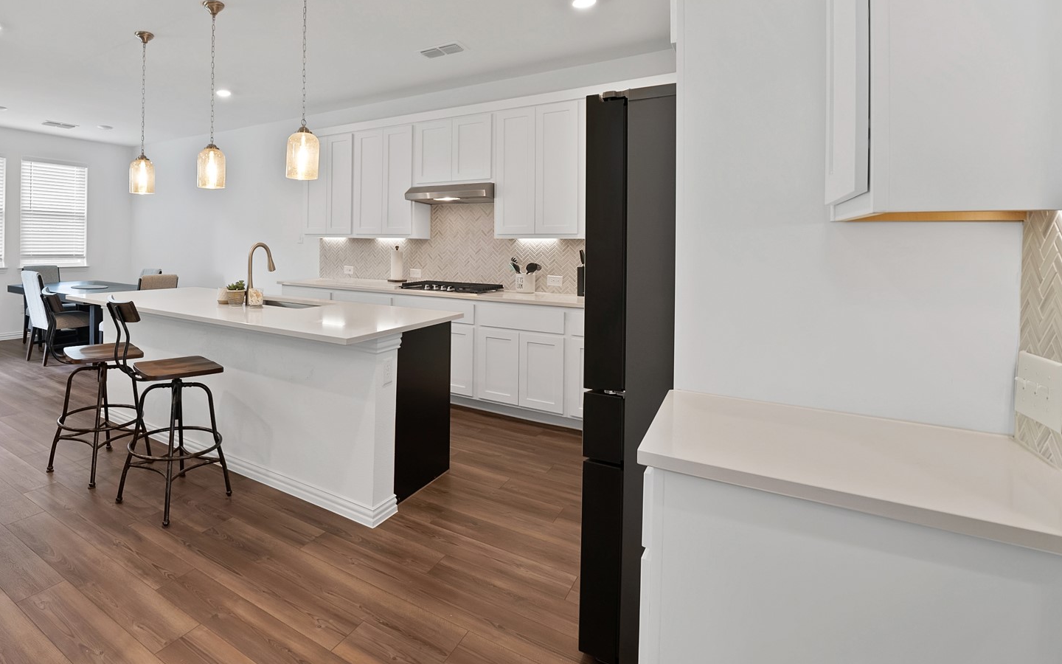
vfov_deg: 66.3
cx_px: 358
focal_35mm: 17
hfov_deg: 91.1
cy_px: 225
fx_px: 492
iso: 640
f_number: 9
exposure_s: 1/8
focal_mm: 12
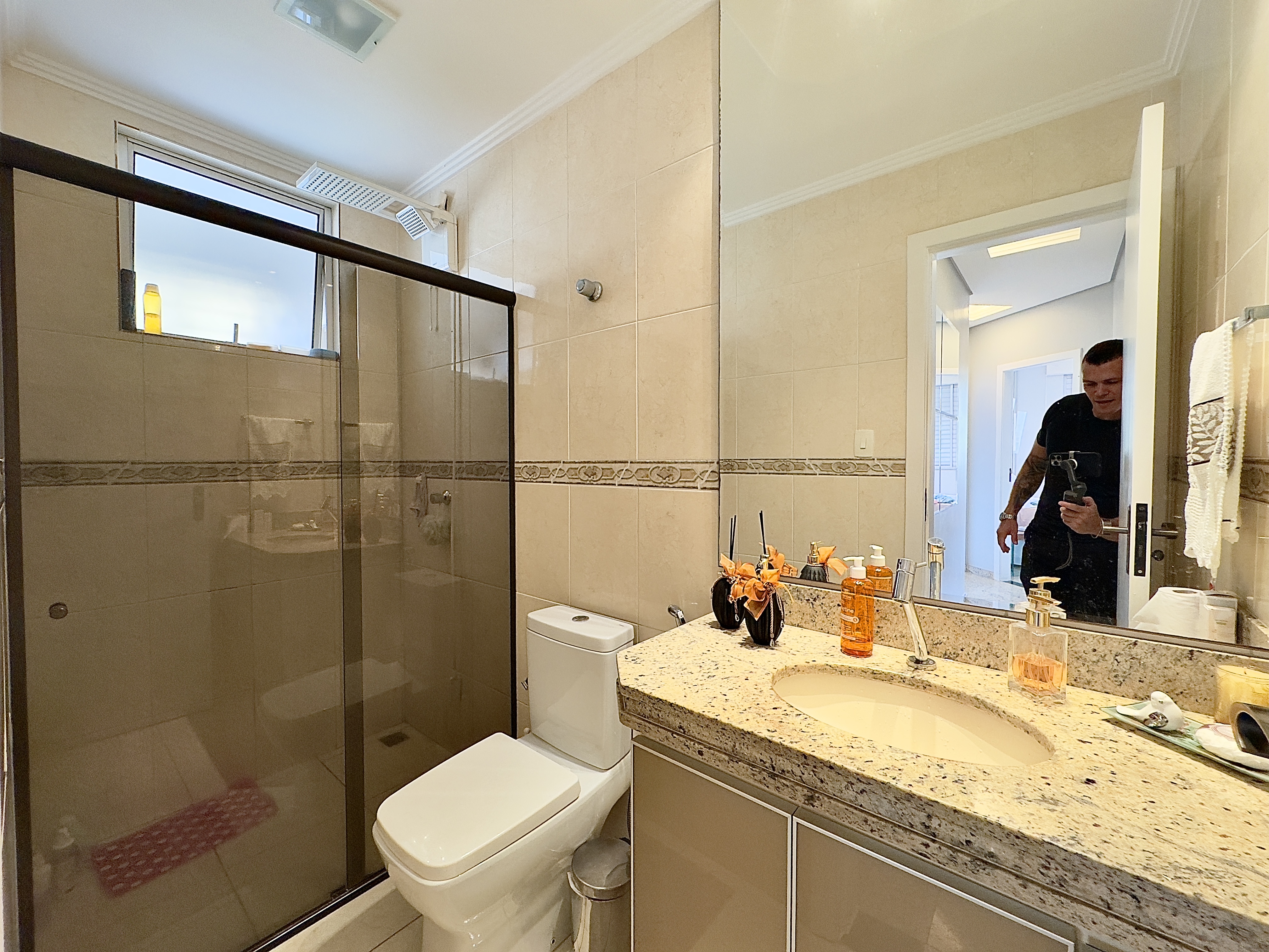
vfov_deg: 85.7
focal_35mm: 14
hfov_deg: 102.1
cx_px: 634
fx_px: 513
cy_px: 476
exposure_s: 1/60
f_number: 2.2
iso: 320
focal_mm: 2.22
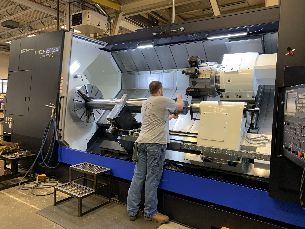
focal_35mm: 26
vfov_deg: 53.1
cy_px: 114
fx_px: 229
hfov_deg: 67.3
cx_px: 152
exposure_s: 1/60
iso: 200
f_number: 1.8
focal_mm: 4.25
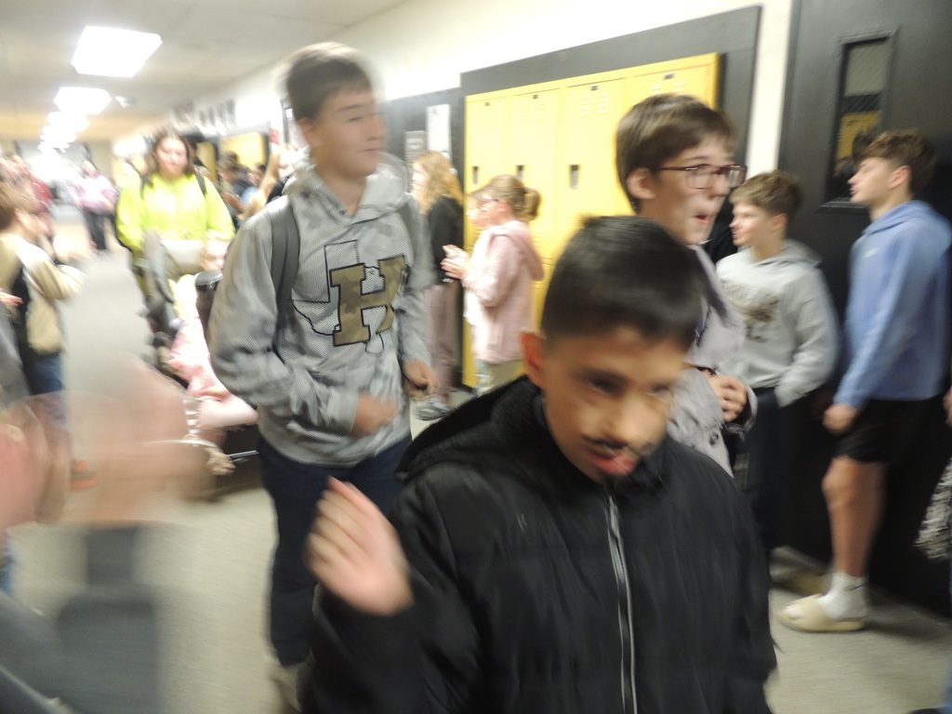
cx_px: 476
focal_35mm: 24
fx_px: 660
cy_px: 357
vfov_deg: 56.8
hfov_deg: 71.6
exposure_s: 1/15
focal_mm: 4.3
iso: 400
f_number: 3
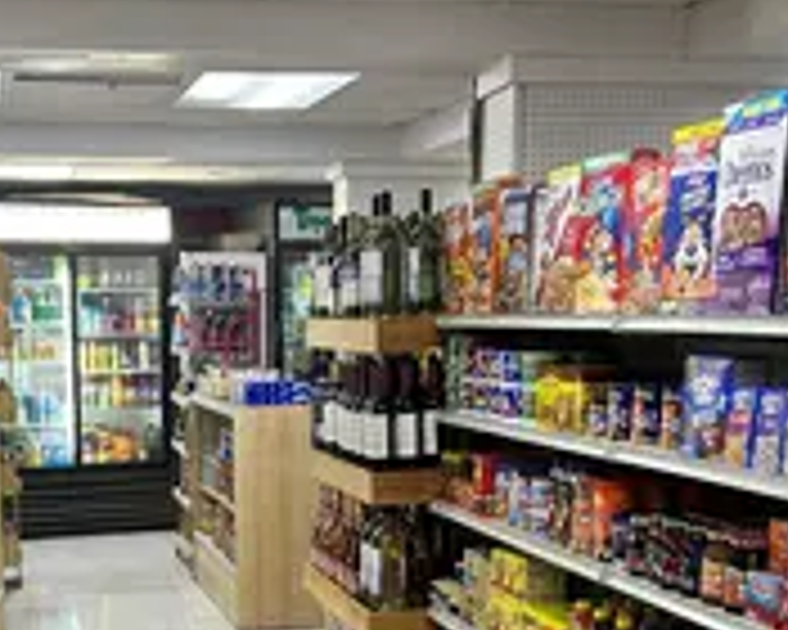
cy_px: 621
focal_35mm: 58
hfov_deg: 31.8
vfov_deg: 25.1
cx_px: 185
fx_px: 1353
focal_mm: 5.7
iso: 80
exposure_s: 1/60
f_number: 1.5
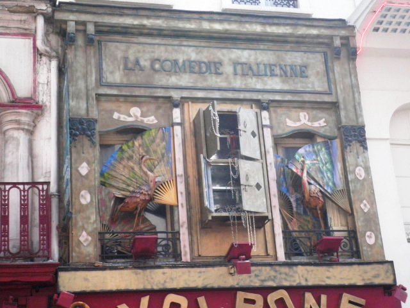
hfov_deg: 30.3
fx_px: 758
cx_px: 205
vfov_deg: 22.9
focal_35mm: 64
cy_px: 154
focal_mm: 11.4
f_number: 12.9
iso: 400
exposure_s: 1/80
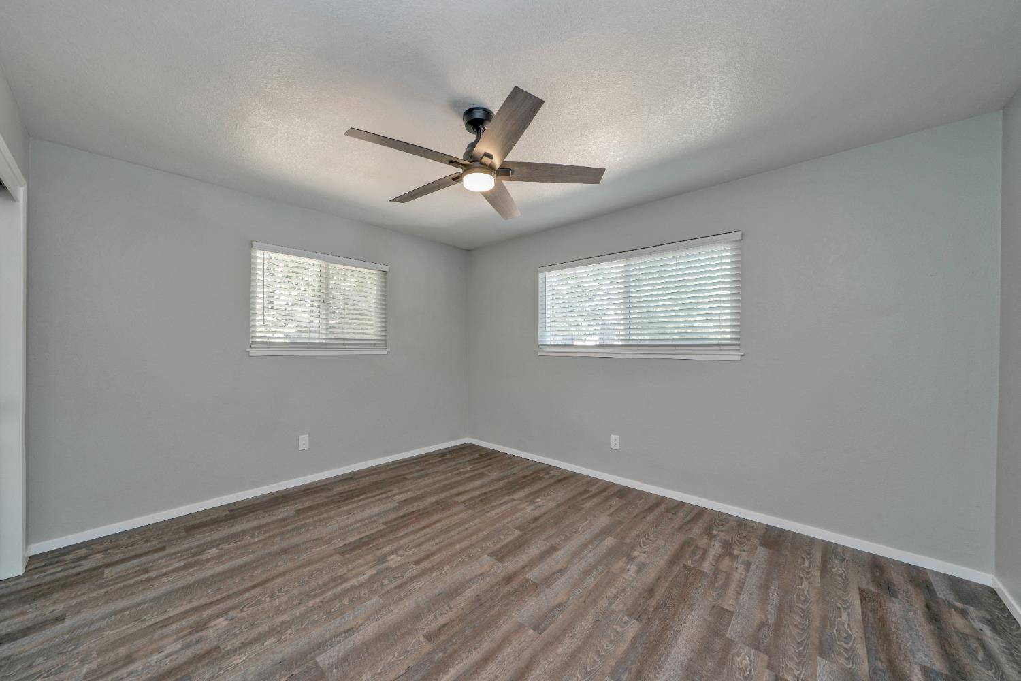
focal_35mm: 12
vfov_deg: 90.0
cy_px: 340
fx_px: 340
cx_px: 510
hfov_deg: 112.6
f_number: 6.3
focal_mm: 12
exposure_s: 1/13
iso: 320
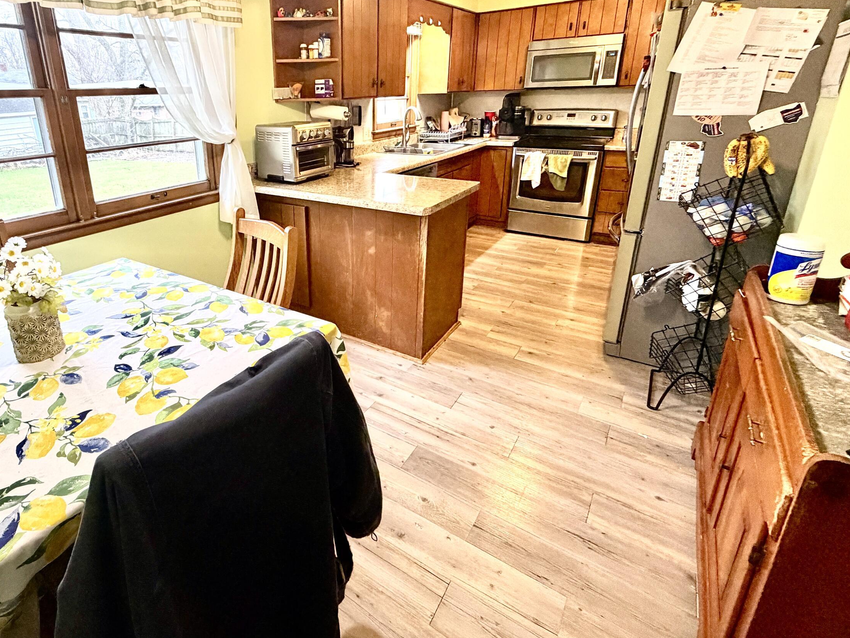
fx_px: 467
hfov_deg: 83.0
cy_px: 243
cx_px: 316
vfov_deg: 67.7
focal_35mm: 19
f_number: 2.2
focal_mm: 2.22
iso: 320
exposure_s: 1/60
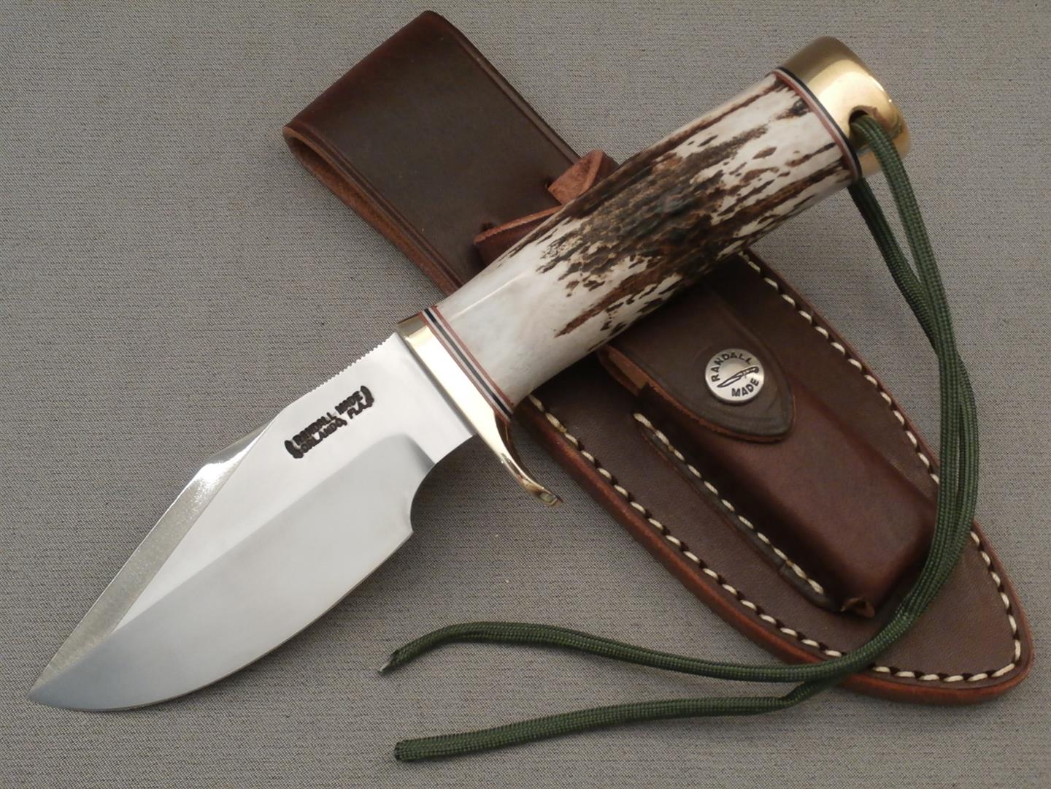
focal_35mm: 45
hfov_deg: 42.1
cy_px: 394
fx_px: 1366
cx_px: 526
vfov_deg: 32.2
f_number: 3.8
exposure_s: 1/15
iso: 400
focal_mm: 8.02
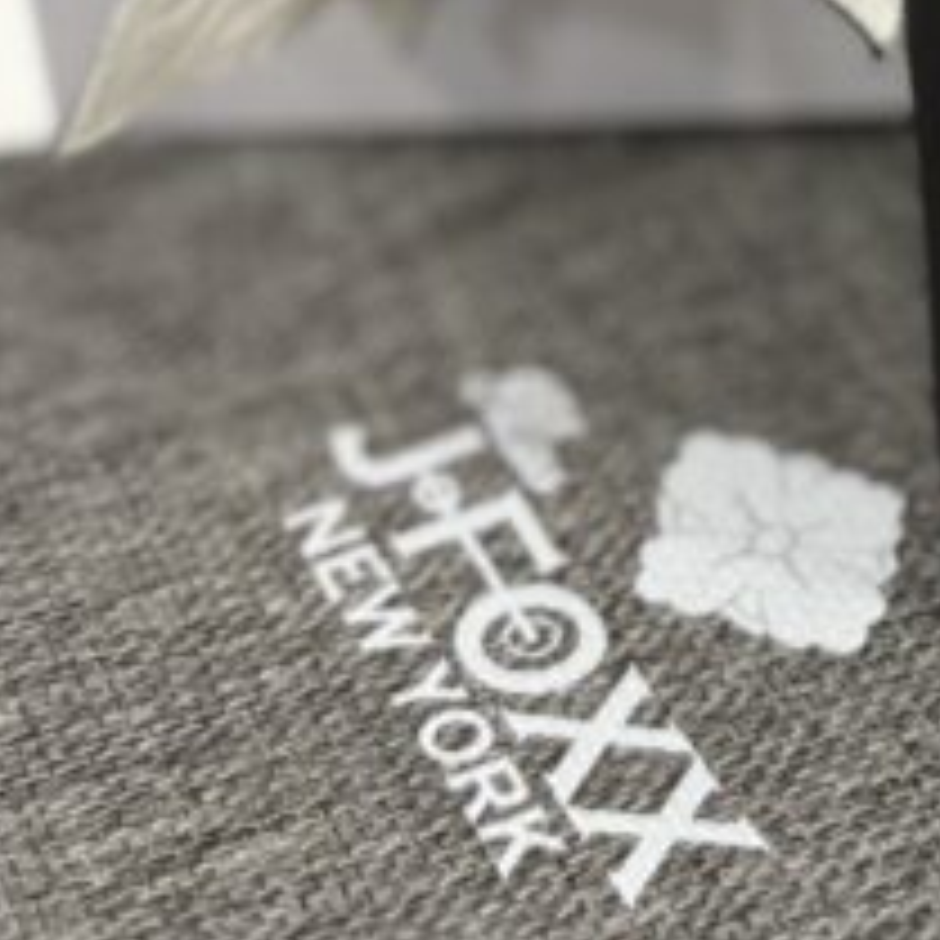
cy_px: -274
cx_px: 1147
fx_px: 2704
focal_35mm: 88
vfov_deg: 18.4
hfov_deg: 18.6
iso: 160
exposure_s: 1/60
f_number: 1.6
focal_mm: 5.96
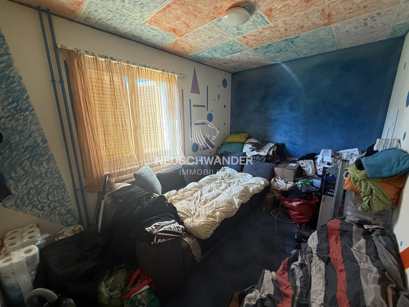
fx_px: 165
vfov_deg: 85.7
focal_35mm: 14
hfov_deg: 102.1
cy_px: 154
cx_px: 204
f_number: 2.2
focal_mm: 2.22
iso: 200
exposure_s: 1/99
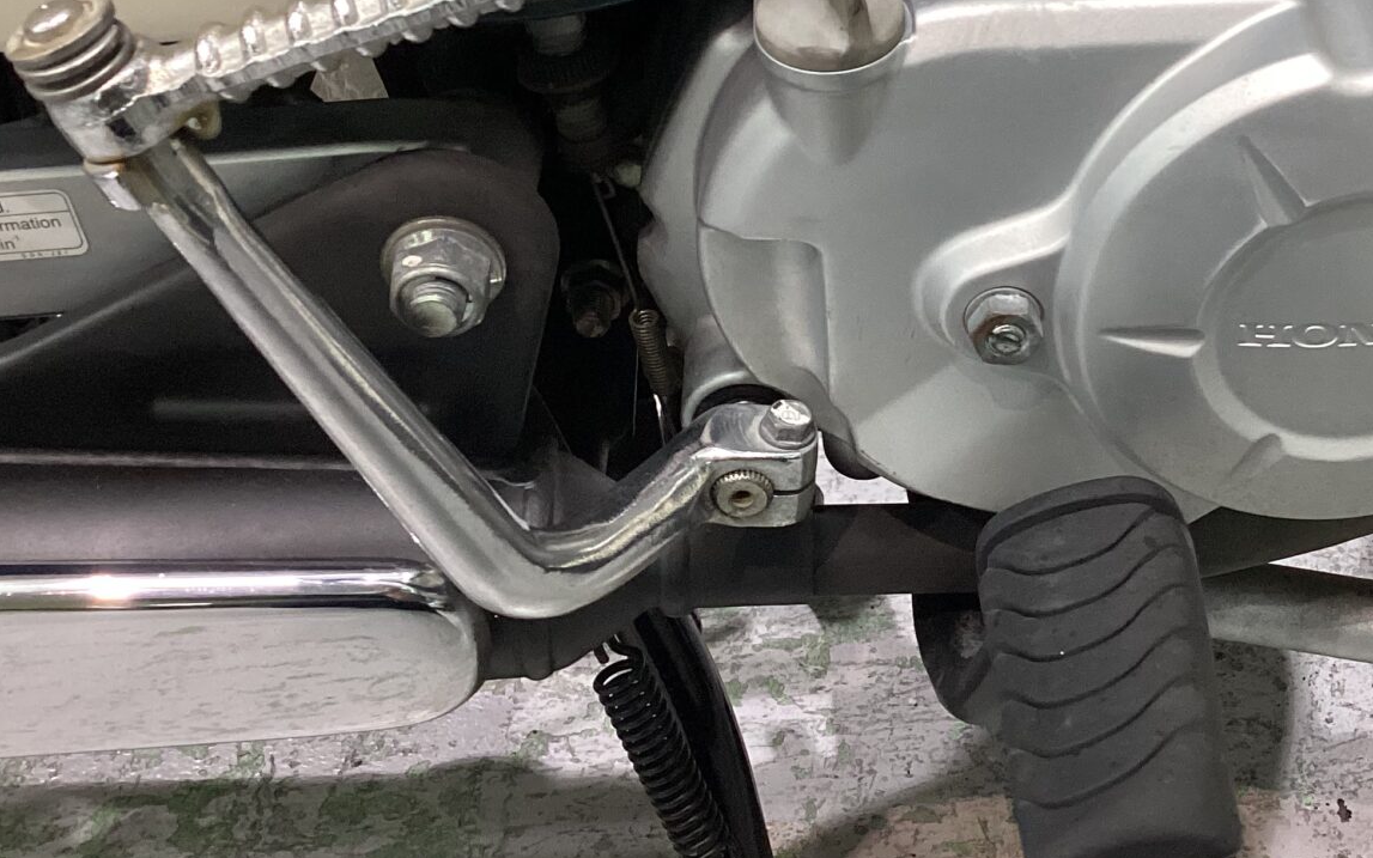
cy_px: 242
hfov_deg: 35.9
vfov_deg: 23.4
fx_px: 2058
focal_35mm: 55
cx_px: 1050
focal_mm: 3.3
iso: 125
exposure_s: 1/50
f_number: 2.4
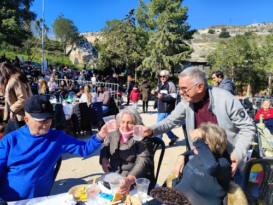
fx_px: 189
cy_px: 102
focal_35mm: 24
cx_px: 136
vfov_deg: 56.8
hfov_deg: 71.6
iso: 50
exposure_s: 1/710
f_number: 1.89
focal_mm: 5.89
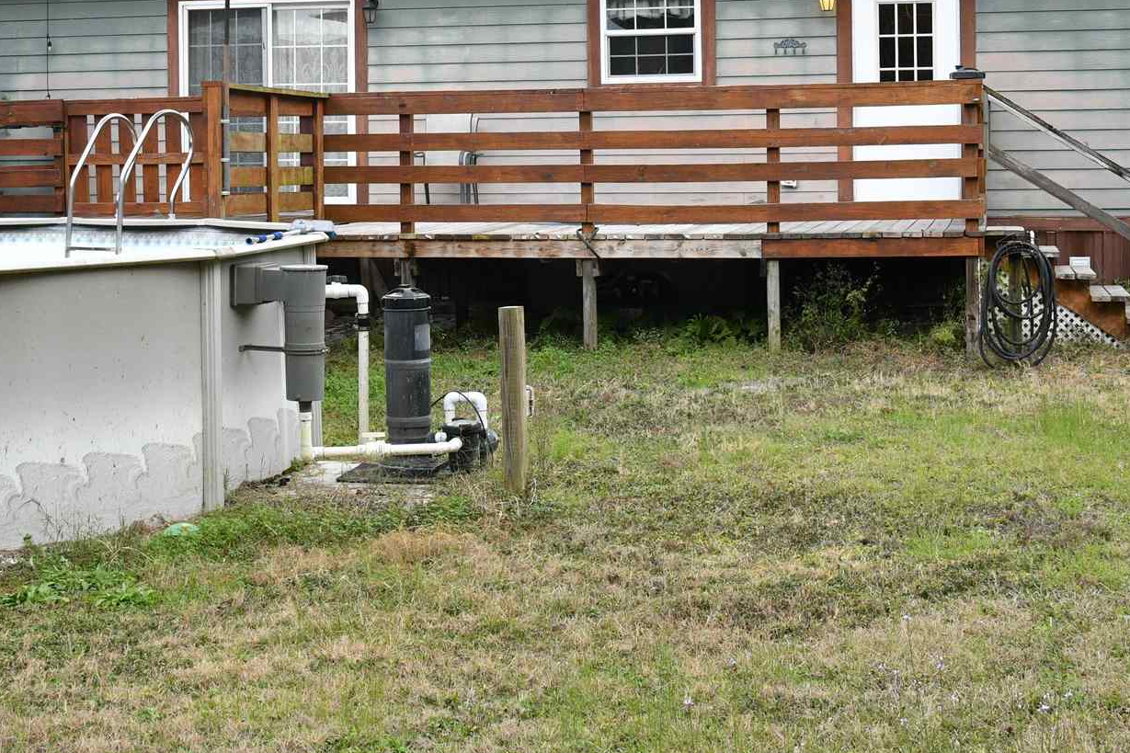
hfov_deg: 33.4
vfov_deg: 22.4
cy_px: 173
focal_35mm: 60
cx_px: 502
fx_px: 1883
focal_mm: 24
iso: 800
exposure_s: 1/250
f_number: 8
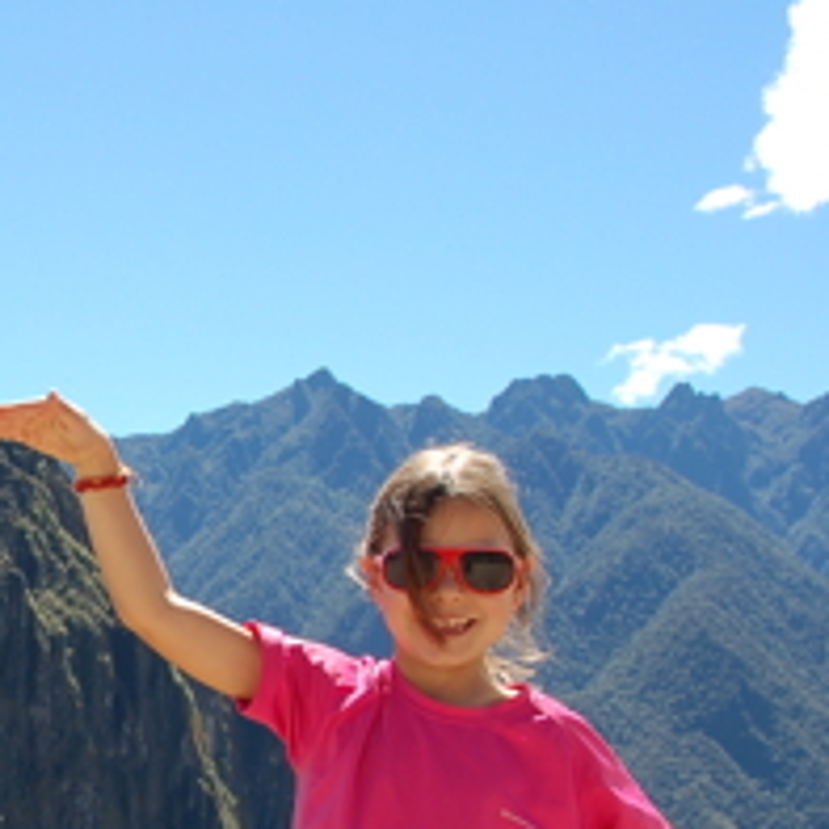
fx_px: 1734
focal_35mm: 64
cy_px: 598
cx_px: -88
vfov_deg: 26.6
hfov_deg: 25.0
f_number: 13
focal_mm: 18
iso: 200
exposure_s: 1/80
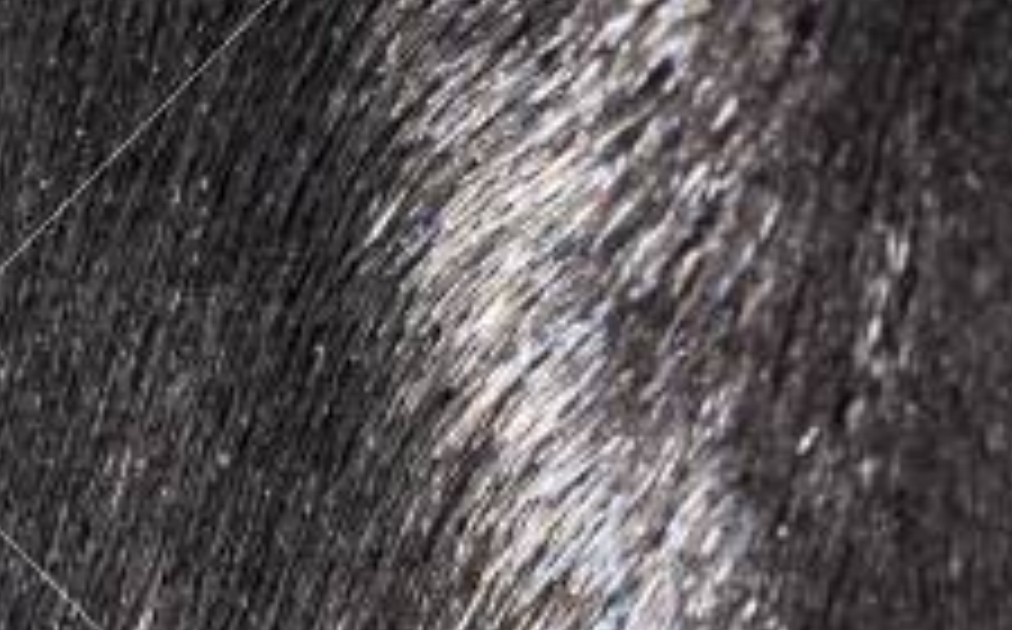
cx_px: 1520
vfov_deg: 4.4
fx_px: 8126
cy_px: 1078
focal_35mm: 295
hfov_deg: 7.0
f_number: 10
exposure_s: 1/160
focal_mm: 50
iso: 100
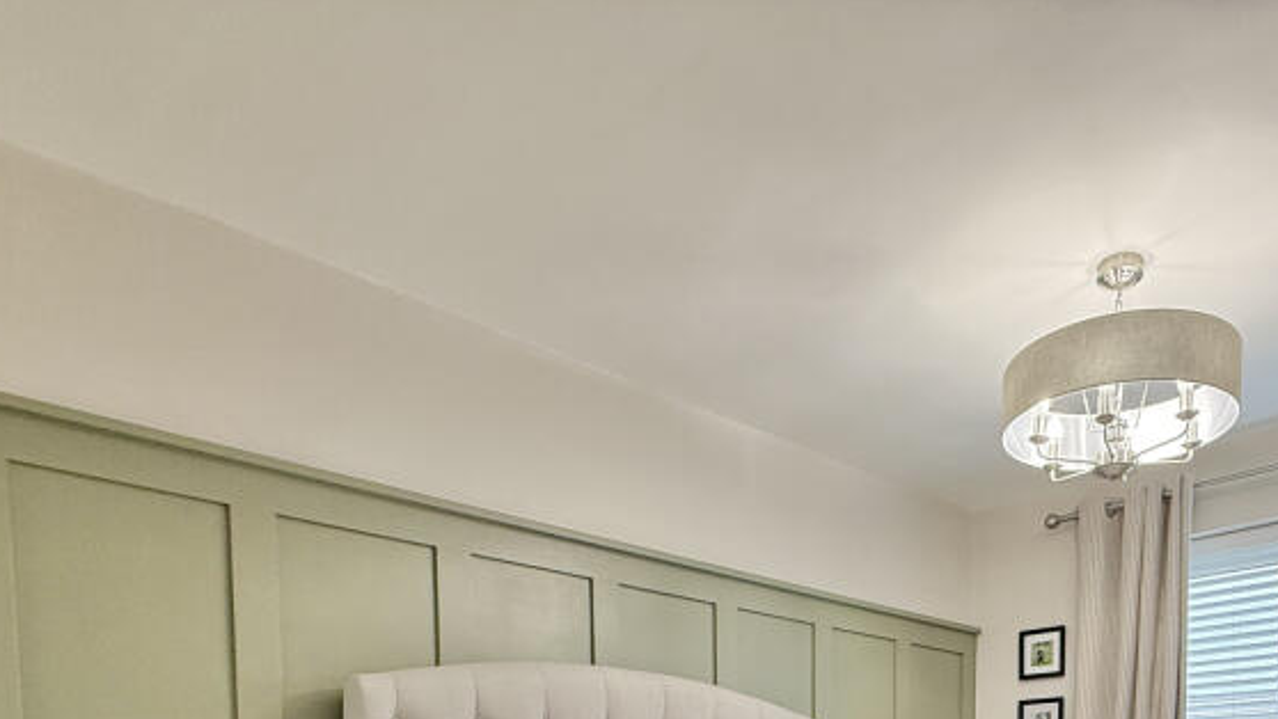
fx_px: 949
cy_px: 872
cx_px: 792
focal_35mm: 28
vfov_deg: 33.4
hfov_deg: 67.0
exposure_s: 1/100
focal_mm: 2.22
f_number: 2.2
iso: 200
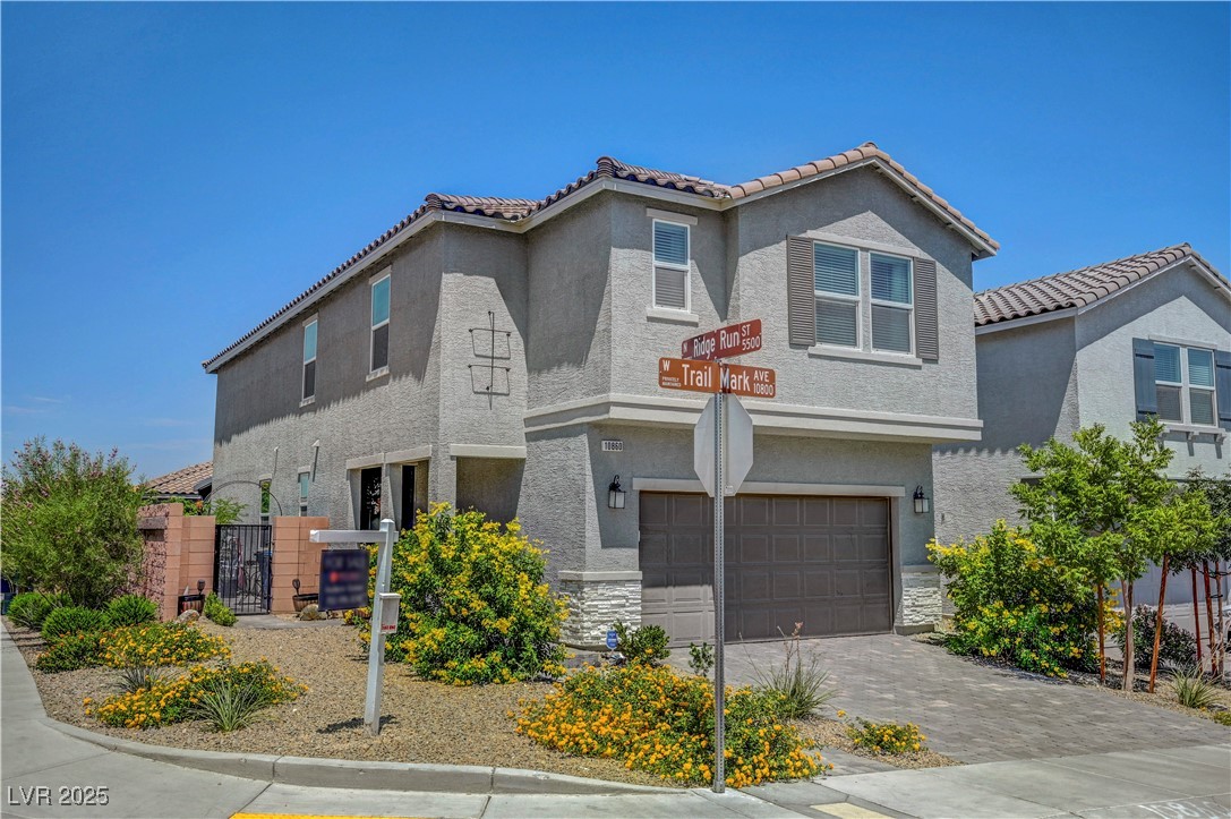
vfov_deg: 43.5
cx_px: 616
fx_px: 1025
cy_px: 410
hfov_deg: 62.0
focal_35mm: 30
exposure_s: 1/500
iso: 400
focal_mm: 30
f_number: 8
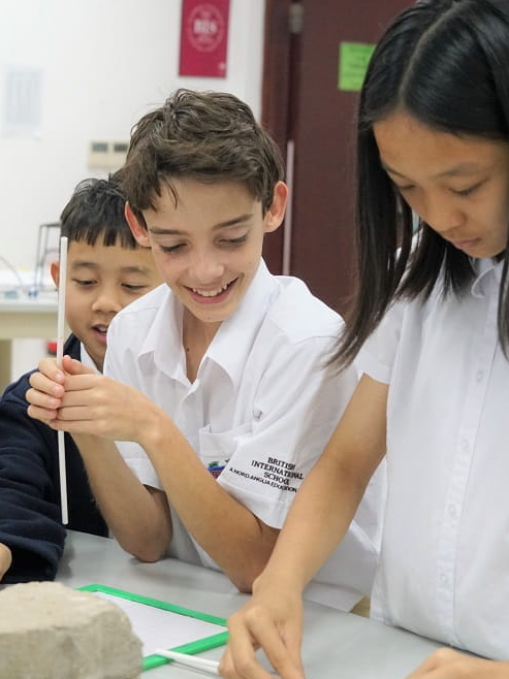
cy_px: 342
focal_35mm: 76
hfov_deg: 19.3
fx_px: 1491
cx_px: 184
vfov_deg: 25.7
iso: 5000
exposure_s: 1/160
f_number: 5
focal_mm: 52
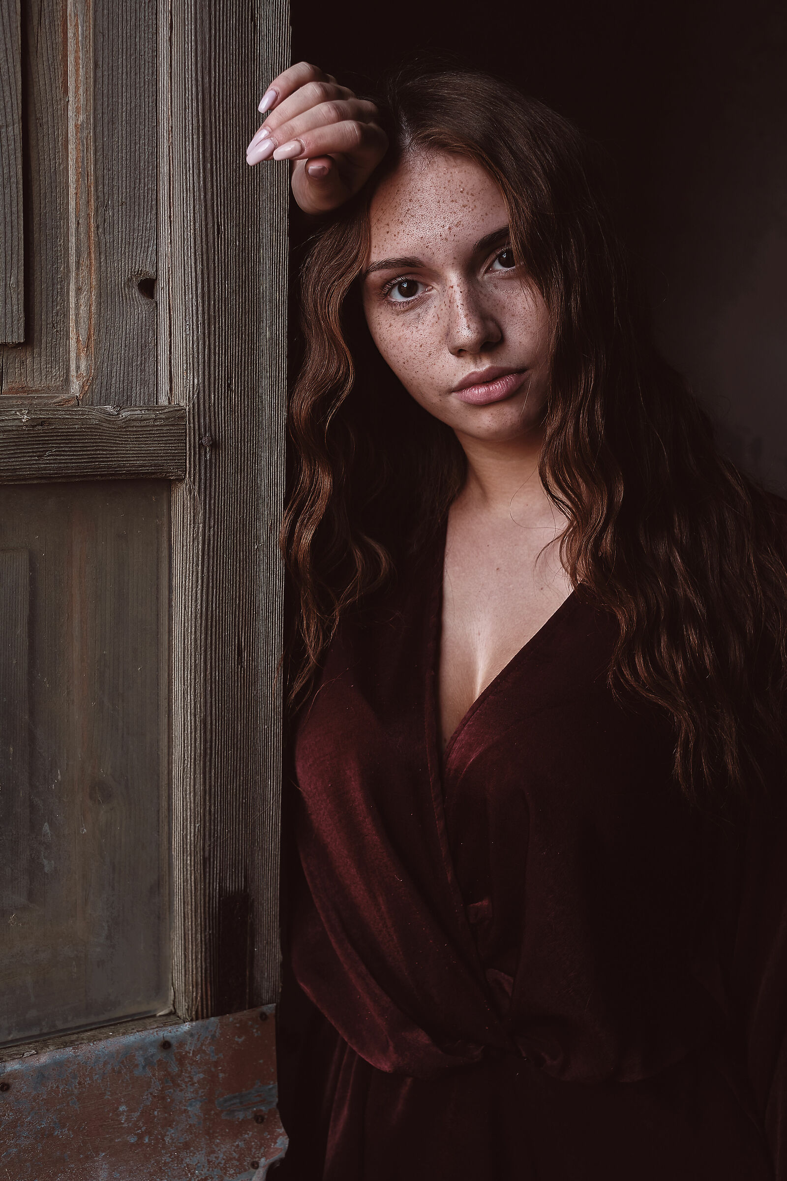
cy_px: 590
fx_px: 1738
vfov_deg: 37.5
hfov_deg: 25.5
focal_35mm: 53
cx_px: 394
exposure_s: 1/125
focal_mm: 35
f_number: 4
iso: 320
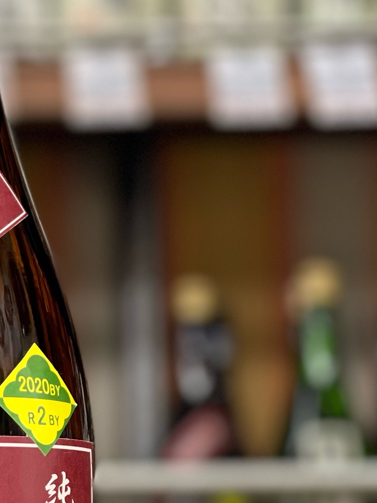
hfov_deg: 9.0
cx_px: -51
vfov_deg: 12.1
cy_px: 402
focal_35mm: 163
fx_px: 2367
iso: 100
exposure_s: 1/33
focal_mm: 7.5
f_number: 2.2
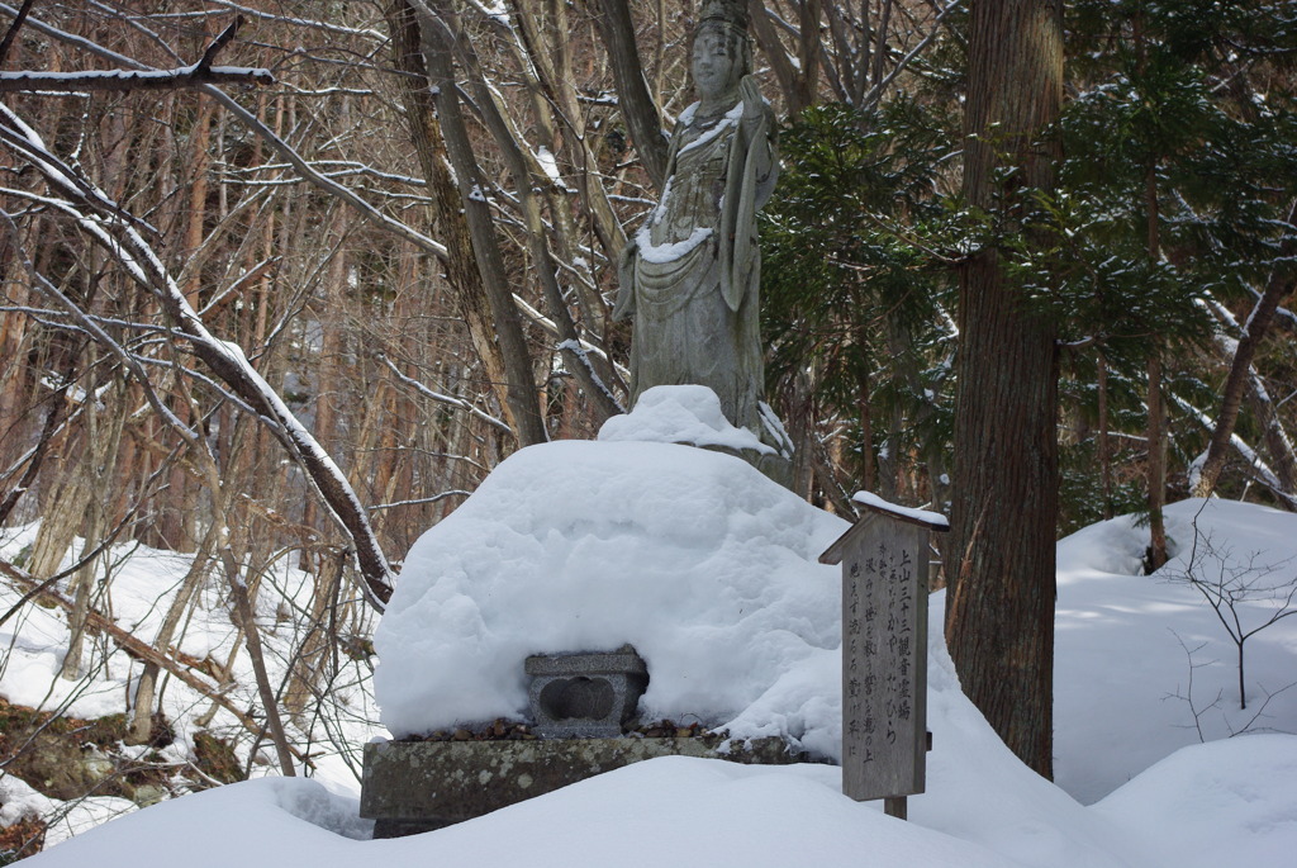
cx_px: 648
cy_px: 434
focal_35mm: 72
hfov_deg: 28.0
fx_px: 2597
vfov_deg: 19.0
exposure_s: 1/500
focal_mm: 47.5
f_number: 6.7
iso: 200
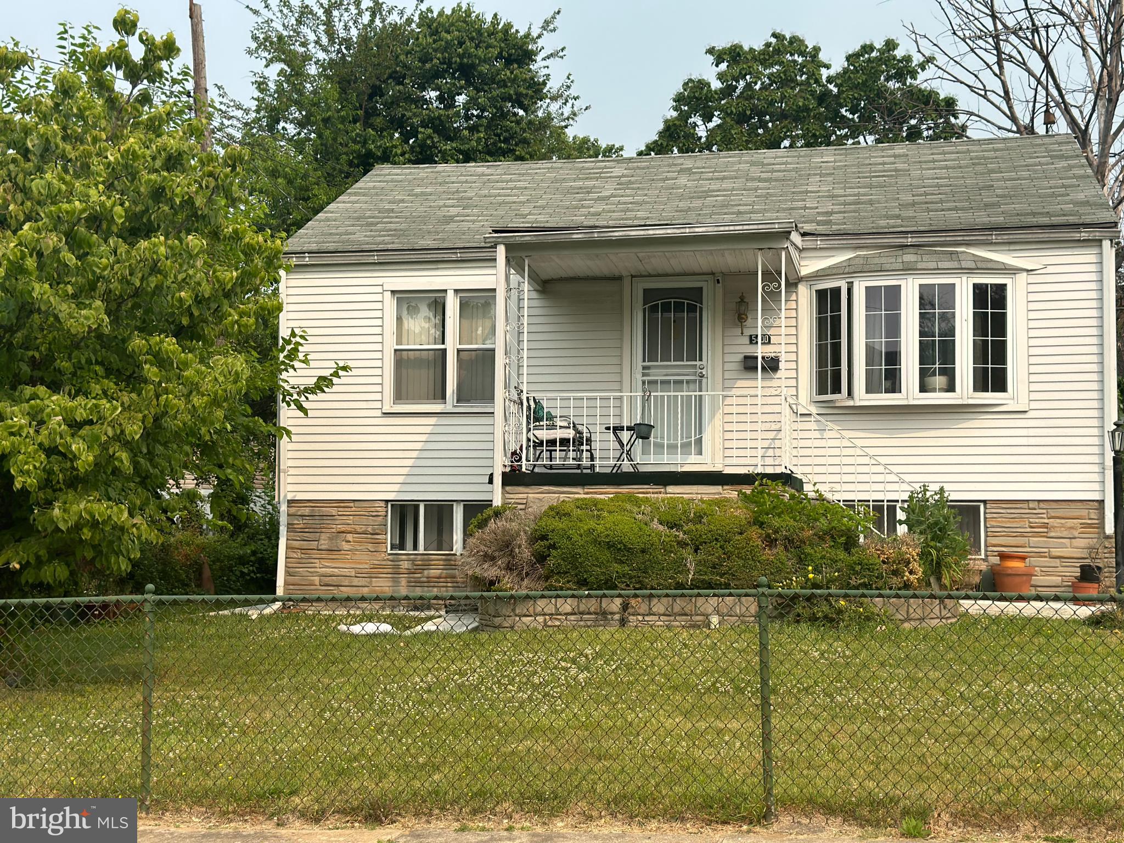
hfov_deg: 39.7
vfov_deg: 30.3
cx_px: 562
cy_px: 422
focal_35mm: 48
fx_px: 1559
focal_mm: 6.86
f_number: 1.78
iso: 100
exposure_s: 1/4184
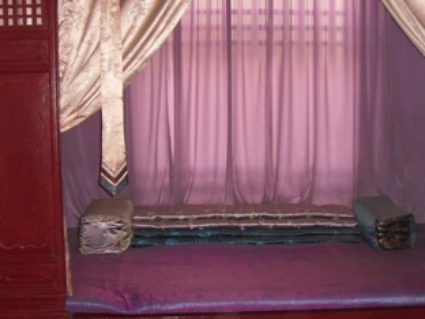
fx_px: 675
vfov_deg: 26.5
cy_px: 194
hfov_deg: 34.9
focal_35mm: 55
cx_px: 207
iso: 400
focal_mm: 6.6
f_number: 3.5
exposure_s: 1/45
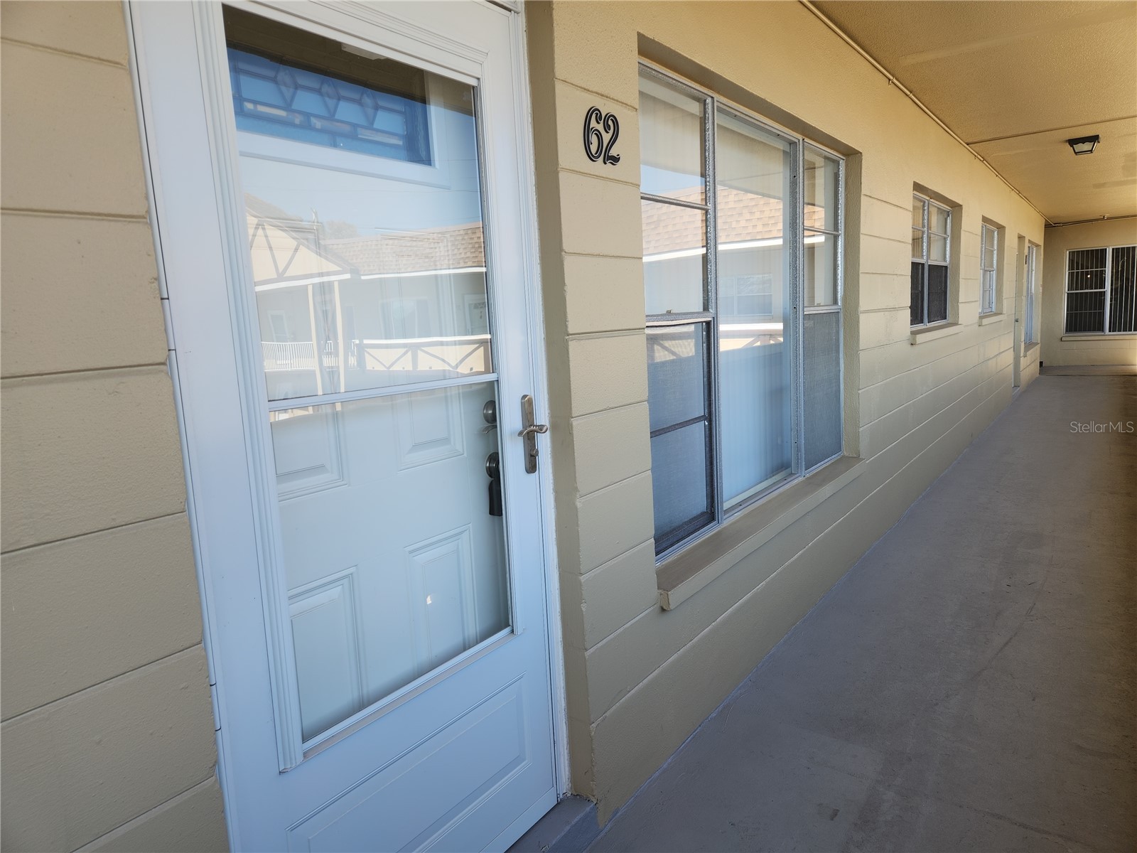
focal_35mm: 23
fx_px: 755
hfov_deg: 73.9
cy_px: 426
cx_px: 568
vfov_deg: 58.9
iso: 20
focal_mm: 5.4
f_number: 1.8
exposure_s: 1/304
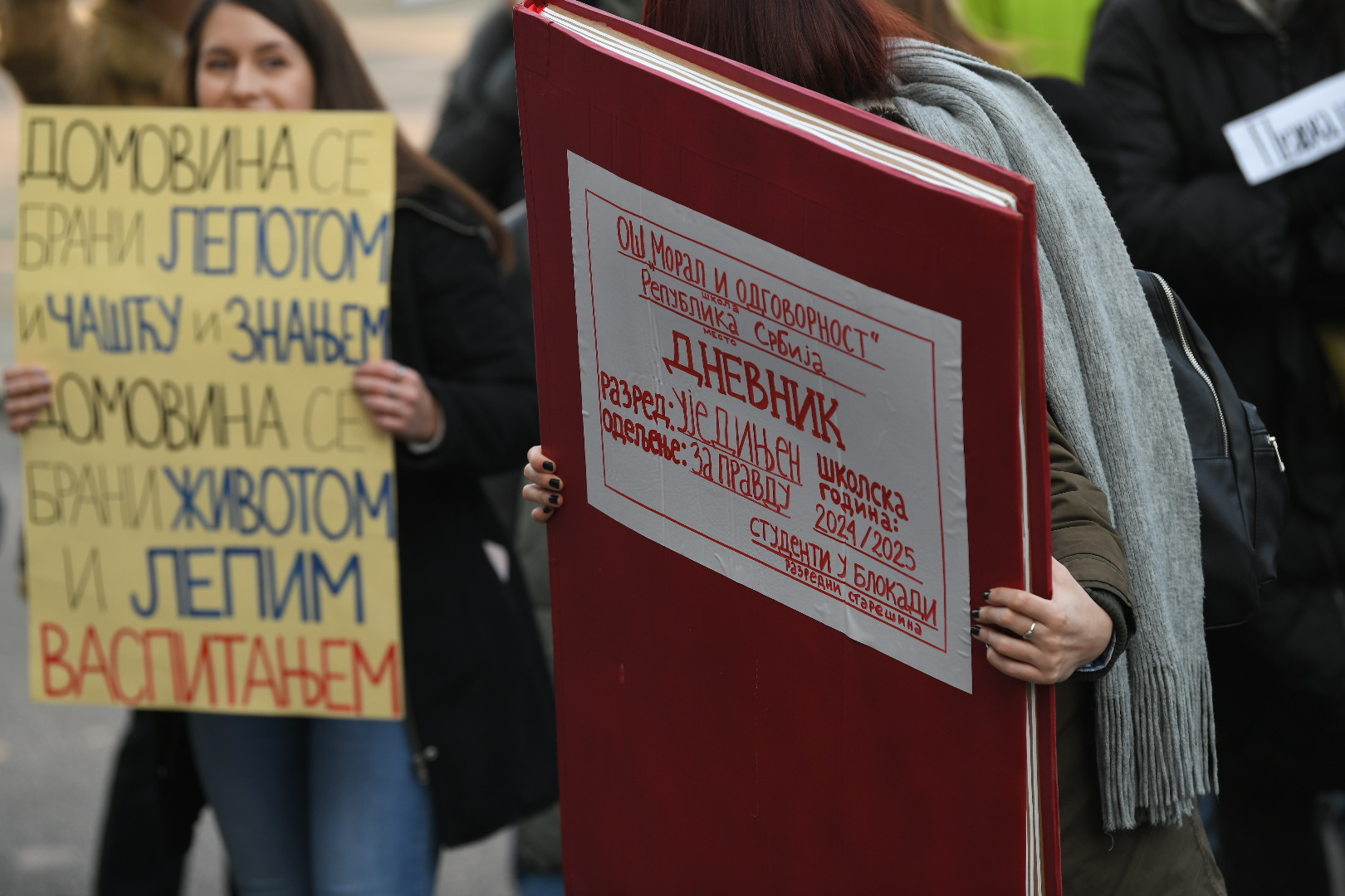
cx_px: 672
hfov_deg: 12.8
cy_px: 448
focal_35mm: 160
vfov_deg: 8.6
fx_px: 5977
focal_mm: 160
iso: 500
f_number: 4
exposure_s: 1/800
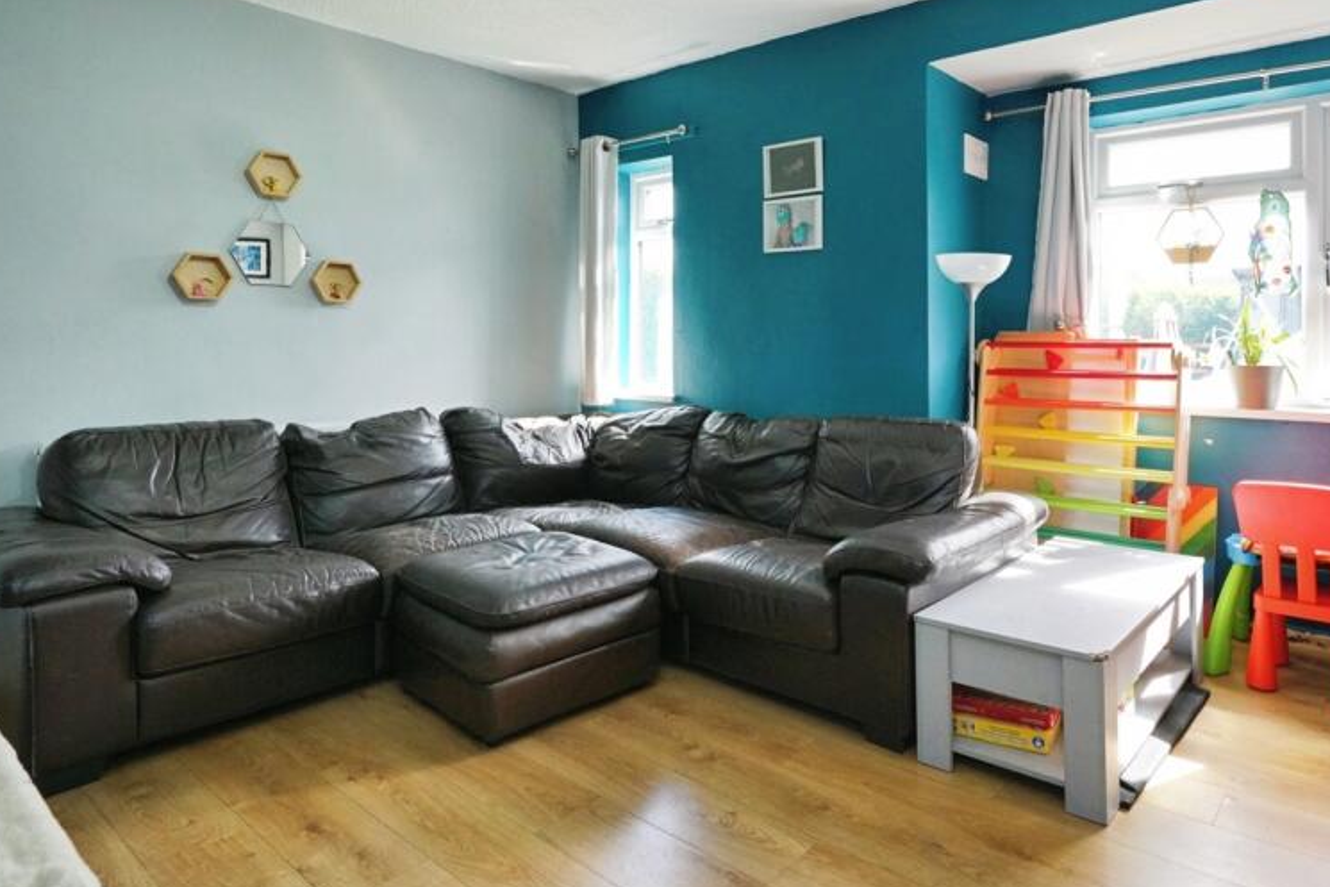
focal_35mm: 22
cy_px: 337
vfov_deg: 56.6
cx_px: 803
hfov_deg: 77.6
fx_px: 813
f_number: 7.1
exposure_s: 1/200
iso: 2000
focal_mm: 16
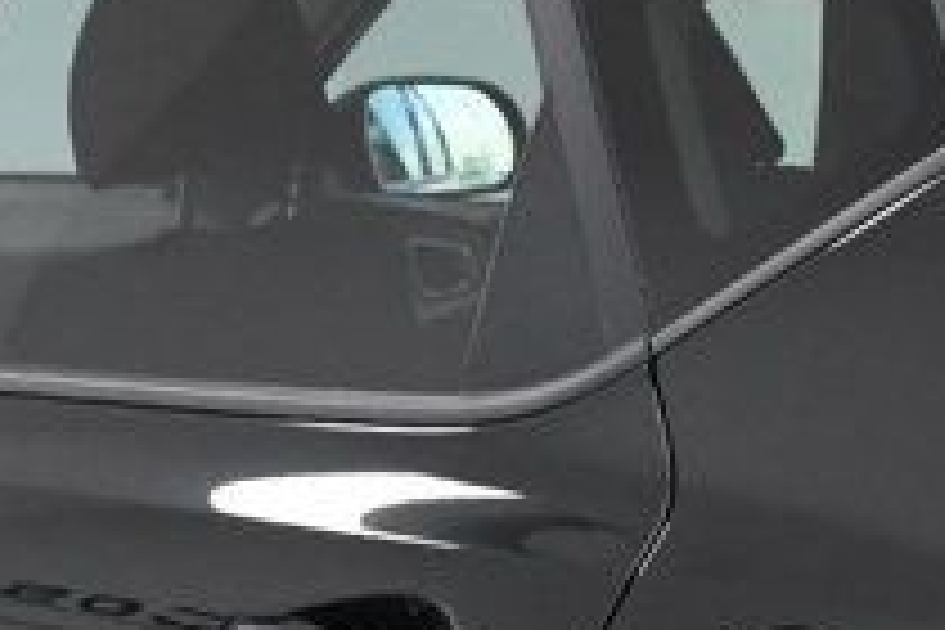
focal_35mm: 161
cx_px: 567
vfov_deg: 8.4
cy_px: 855
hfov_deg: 12.8
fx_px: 4226
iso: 2500
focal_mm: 22
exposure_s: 1/250
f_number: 8
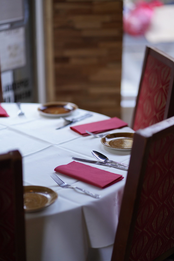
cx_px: 87
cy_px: 130
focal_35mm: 85
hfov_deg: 16.1
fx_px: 616
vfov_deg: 23.9
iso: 1000
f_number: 1.8
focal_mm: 85
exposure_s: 1/640
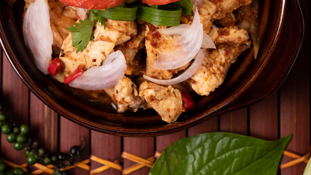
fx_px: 915
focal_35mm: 111
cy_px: 5
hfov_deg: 19.3
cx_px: 133
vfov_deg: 10.8
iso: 100
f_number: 5.6
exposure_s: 1/100
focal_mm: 60
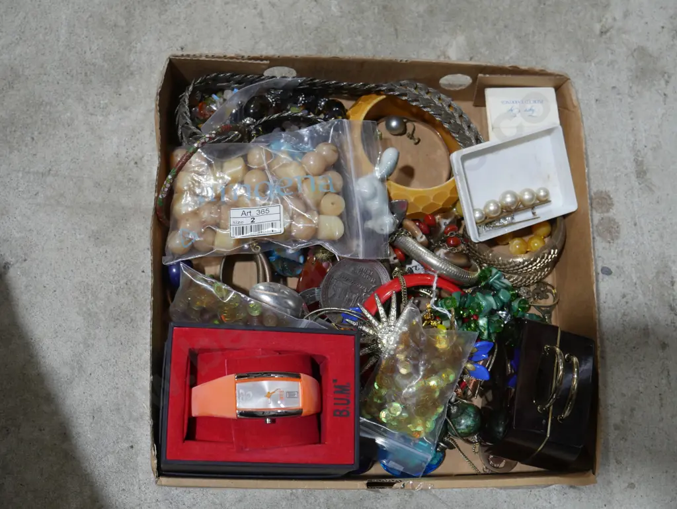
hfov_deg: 39.6
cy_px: 254
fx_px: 939
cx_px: 338
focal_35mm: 48
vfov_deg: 30.3
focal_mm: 24
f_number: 5.2
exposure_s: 1/60
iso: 500
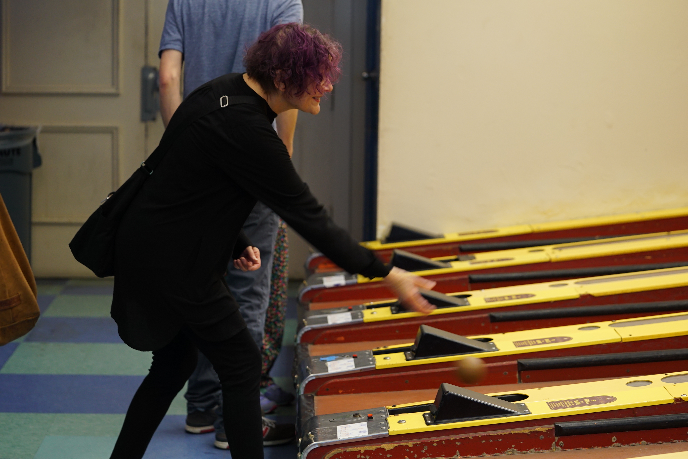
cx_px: 344
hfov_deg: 22.6
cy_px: 230
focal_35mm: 90
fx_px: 1721
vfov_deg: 15.2
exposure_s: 1/160
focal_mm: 90
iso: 1000
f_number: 4
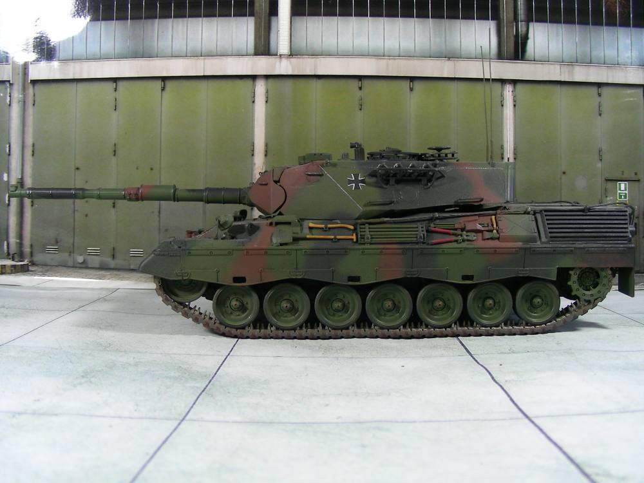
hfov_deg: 49.0
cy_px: 242
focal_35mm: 38
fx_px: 707
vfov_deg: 37.7
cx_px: 322
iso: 50
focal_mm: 6.3
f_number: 3.5
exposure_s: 1/14
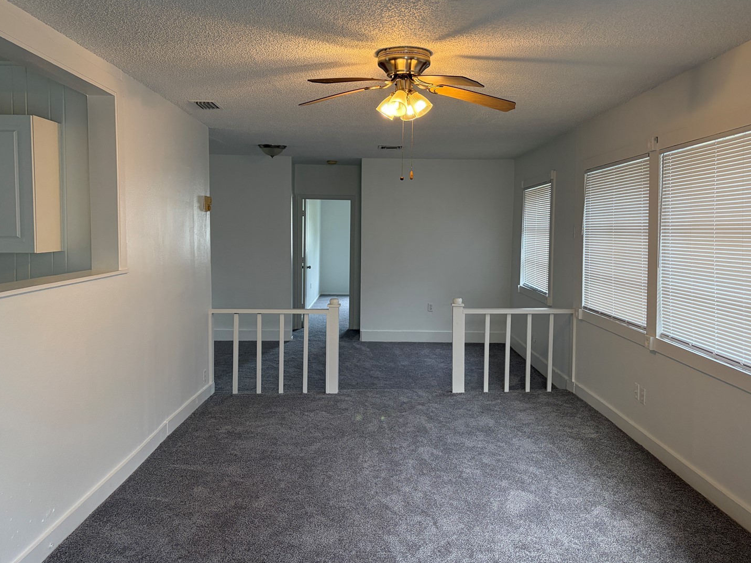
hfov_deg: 61.6
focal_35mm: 29
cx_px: 390
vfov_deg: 48.2
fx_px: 629
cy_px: 261
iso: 125
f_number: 1.6
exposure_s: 1/70
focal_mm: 5.96
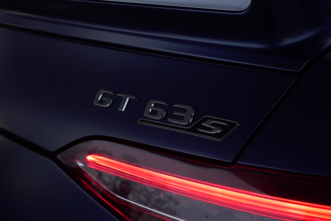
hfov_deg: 38.9
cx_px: 166
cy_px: 110
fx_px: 469
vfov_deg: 26.5
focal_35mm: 51
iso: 640
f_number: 4.5
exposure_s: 1/60
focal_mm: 34
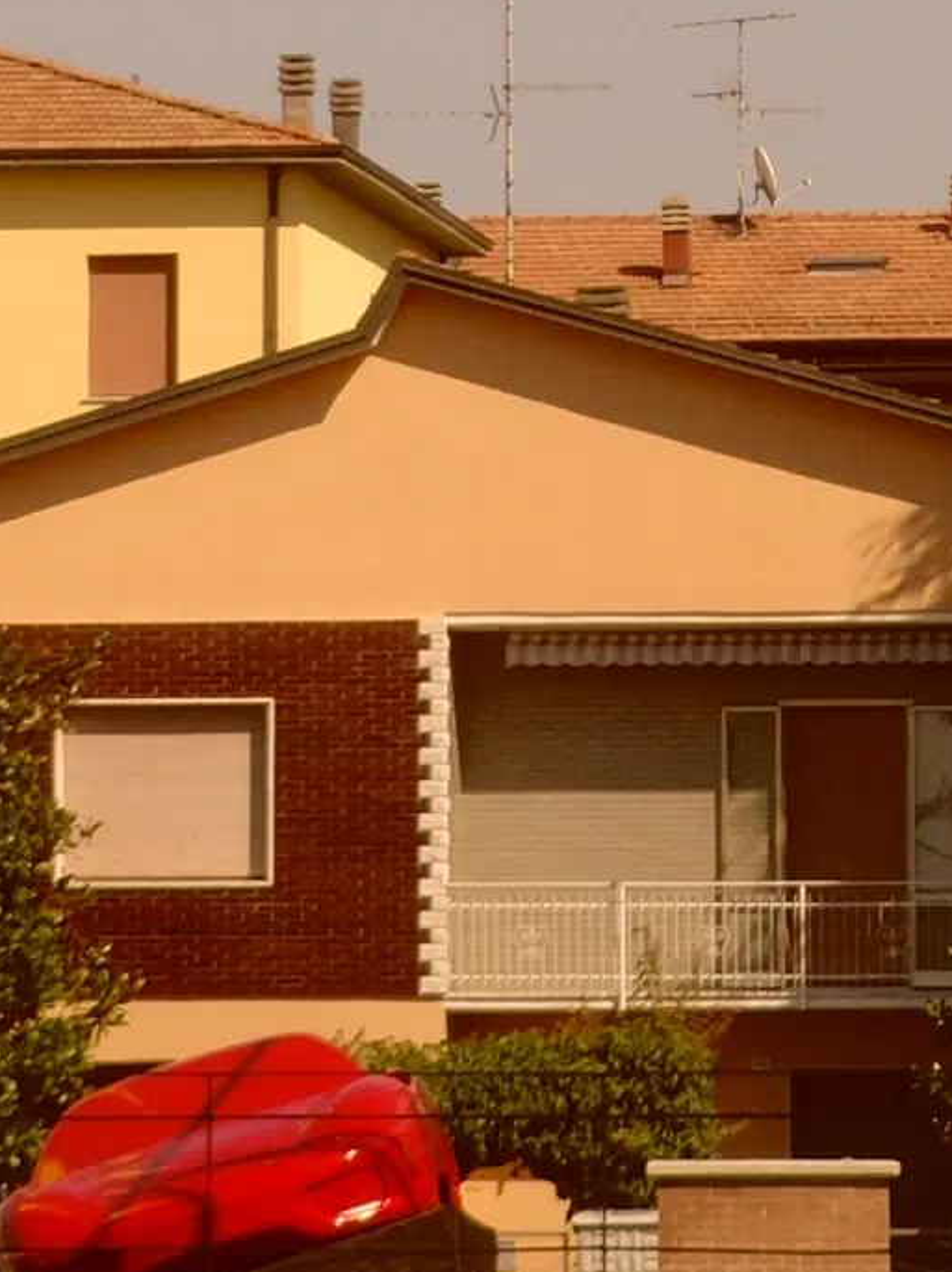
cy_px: 67
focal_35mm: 350
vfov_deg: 5.7
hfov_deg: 4.2
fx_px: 12846
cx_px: 380
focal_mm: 19.8
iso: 80
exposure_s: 1/500
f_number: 4.5
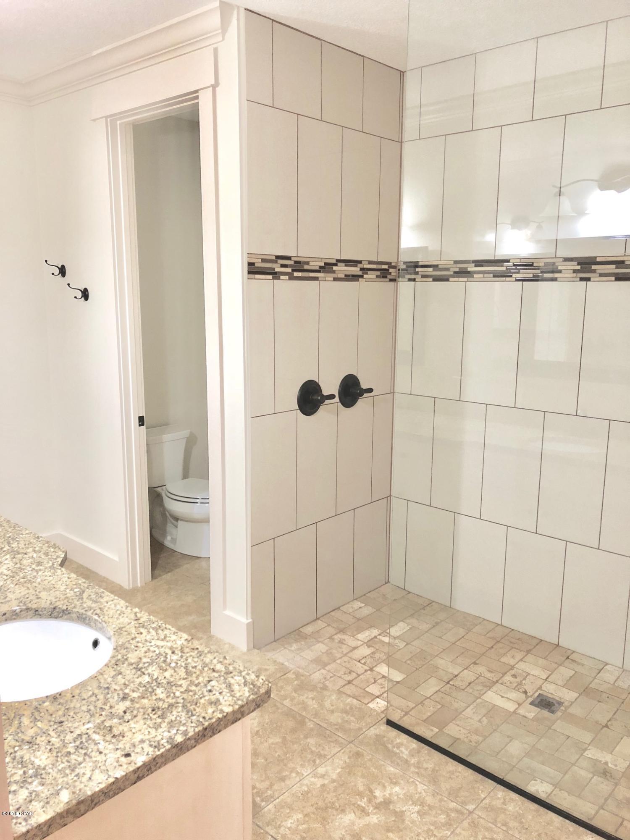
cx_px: 315
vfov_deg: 63.4
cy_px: 420
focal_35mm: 28
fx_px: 679
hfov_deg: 49.7
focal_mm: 3.99
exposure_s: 1/15
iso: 80
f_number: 1.8
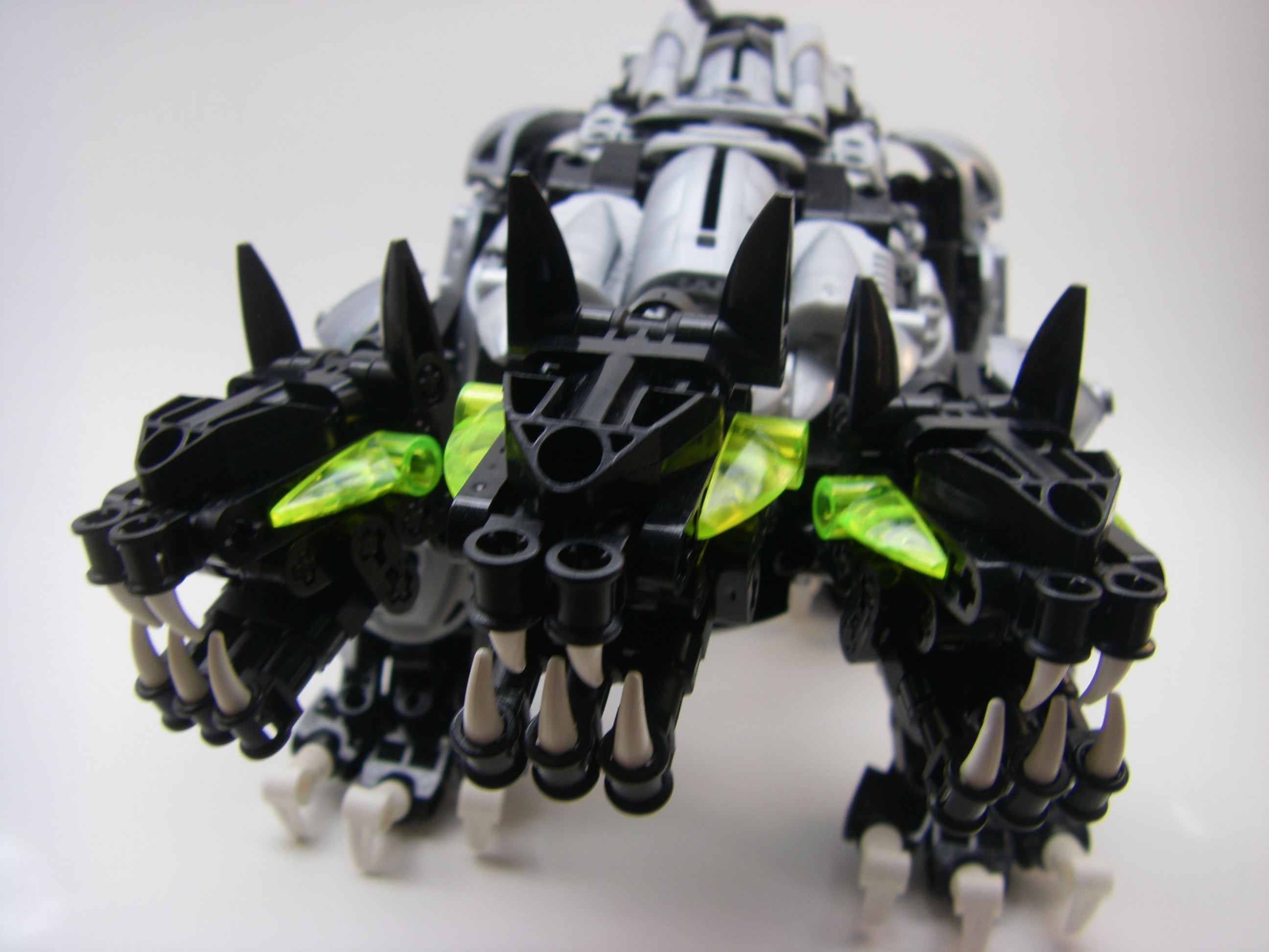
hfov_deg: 49.0
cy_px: 476
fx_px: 1393
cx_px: 634
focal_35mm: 38
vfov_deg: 37.7
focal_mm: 6.3
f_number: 3.5
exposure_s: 1/50
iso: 64
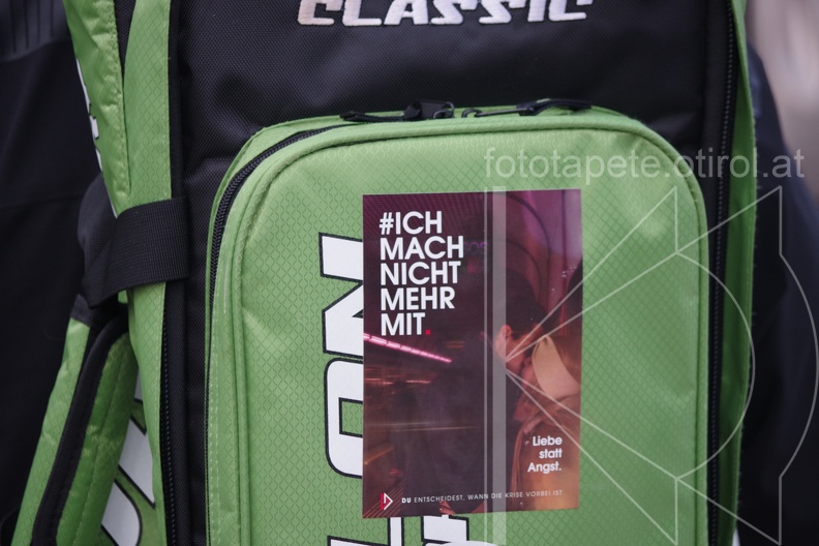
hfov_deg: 9.9
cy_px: 273
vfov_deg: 6.6
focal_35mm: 207
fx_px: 4709
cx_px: 410
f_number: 4.5
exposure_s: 1/250
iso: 800
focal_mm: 137.5
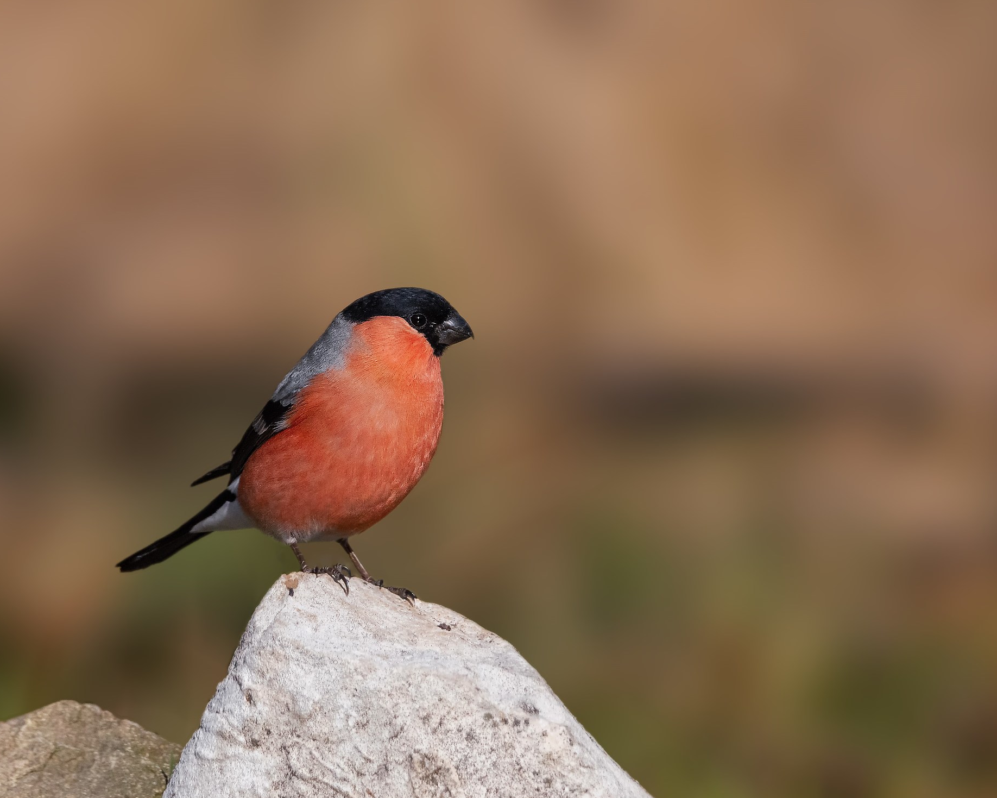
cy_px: 393
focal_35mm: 1103
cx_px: 490
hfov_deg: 1.8
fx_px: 32548
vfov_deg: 1.4
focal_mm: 600
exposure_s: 1/4000
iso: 800
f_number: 7.1
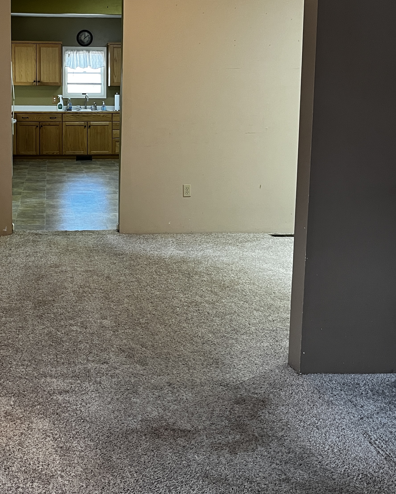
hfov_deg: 32.2
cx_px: 104
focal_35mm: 46
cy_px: 170
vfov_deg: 39.9
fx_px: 674
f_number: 1.6
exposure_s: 1/60
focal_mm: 5.1
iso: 250
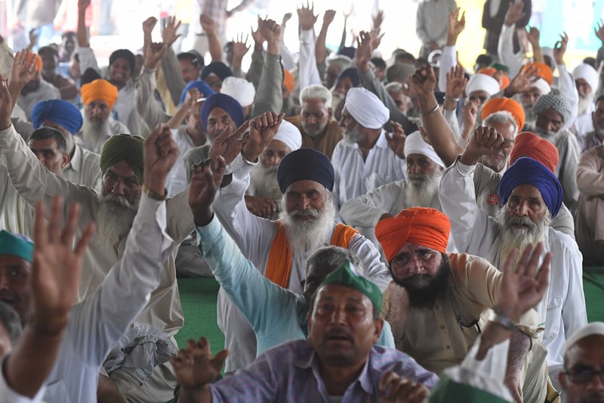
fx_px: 3019
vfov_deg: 7.6
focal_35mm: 180
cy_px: 202
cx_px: 302
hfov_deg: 11.4
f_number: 5
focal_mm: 120
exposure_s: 1/320
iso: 1250
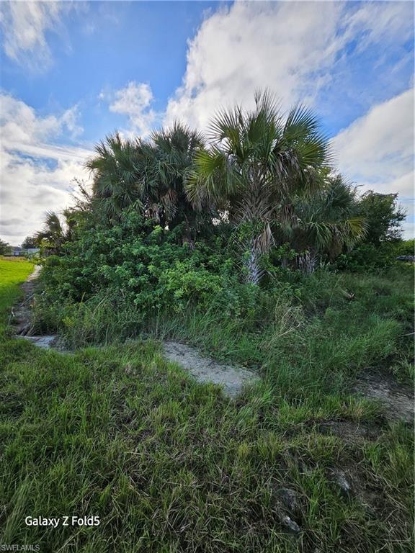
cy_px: 276
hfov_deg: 89.9
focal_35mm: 13
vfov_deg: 106.2
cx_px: 208
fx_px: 208
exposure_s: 1/519
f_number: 2.2
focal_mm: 1.74
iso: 32
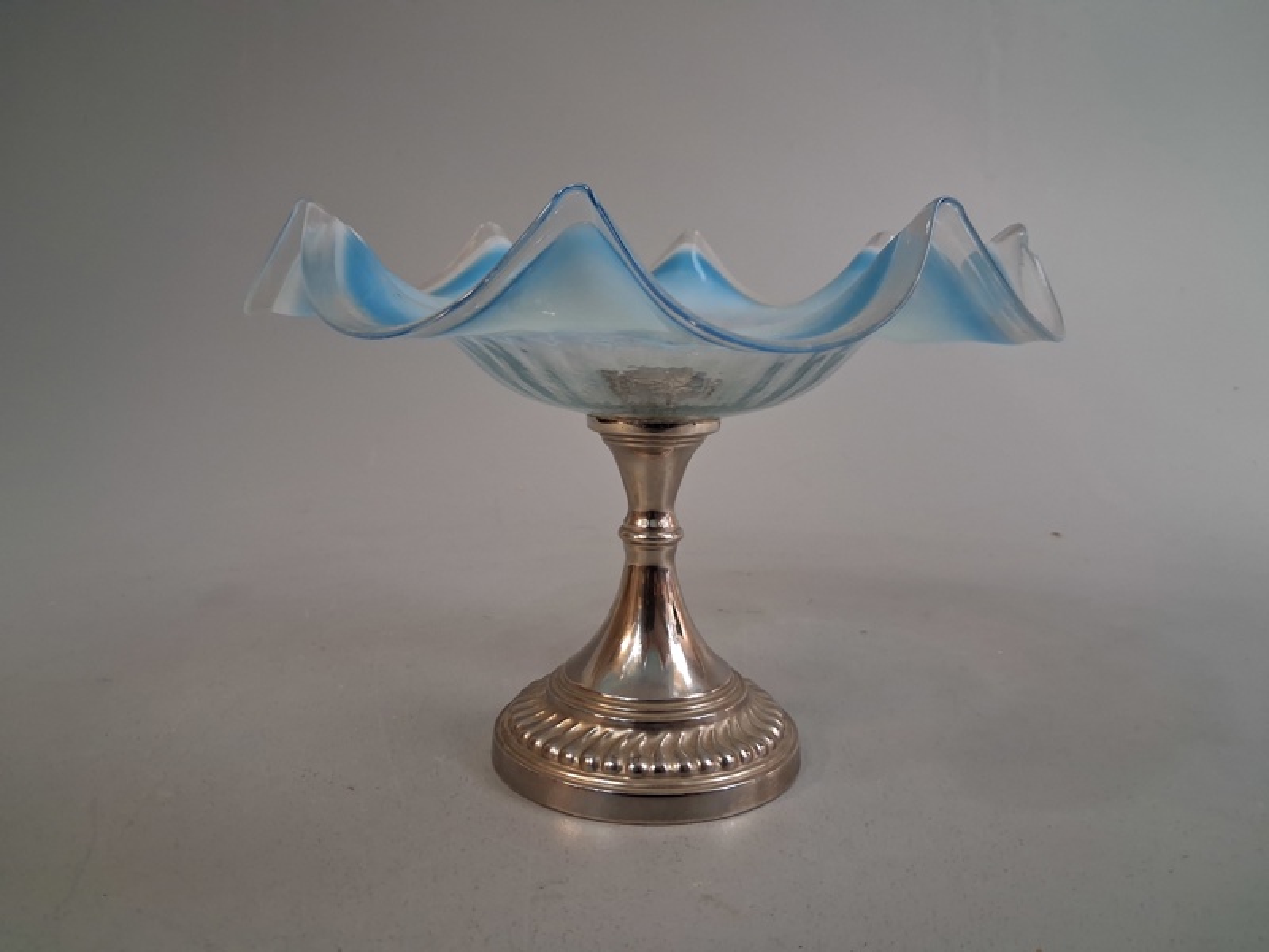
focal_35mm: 27
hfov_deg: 65.3
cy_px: 476
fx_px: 990
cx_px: 634
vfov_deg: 51.4
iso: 400
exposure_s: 1/100
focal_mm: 4
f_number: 1.8
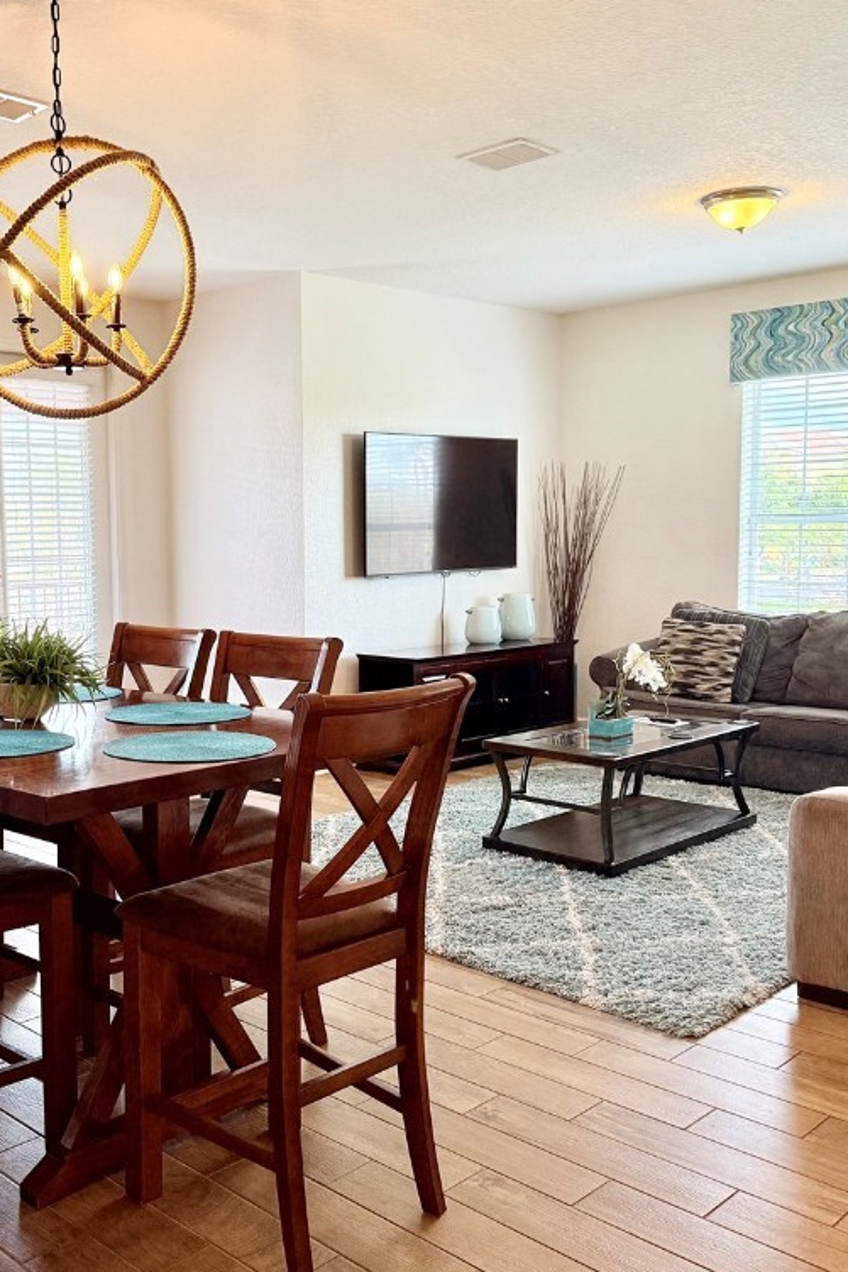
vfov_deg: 55.8
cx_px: 251
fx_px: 1202
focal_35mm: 34
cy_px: 633
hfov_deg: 38.2
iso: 200
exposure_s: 1/192
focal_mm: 6.76
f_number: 1.78
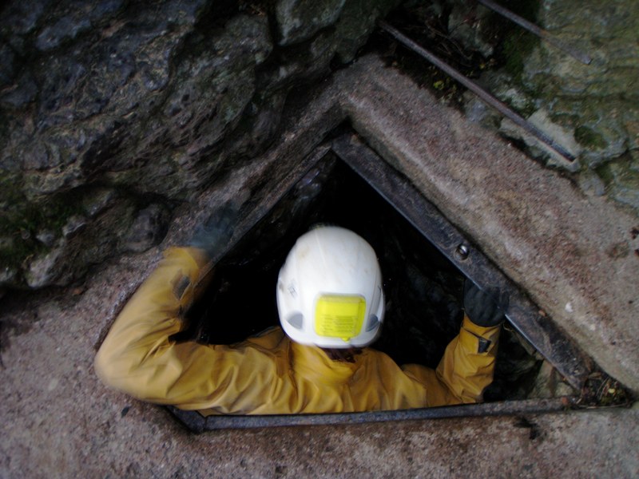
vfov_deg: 37.7
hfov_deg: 49.0
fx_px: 701
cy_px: 240
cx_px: 320
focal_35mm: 38
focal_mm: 6.7
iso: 100
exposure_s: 1/30
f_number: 3.5
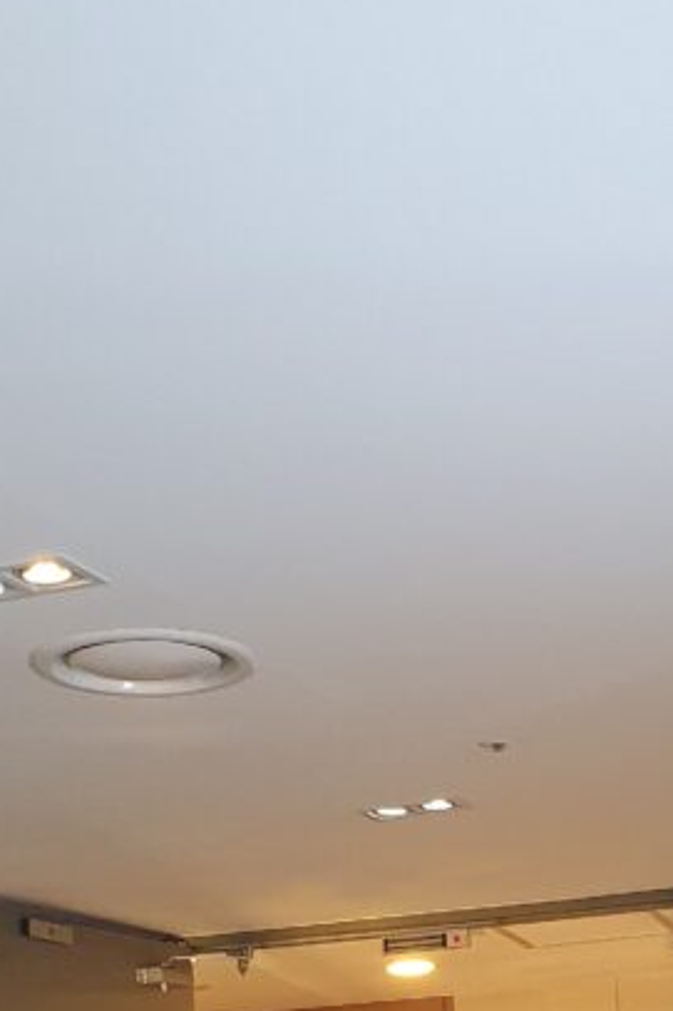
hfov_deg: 20.0
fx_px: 1908
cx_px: 422
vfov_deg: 27.4
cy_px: 1081
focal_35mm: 68
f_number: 2.4
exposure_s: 1/120
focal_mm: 4.32
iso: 500
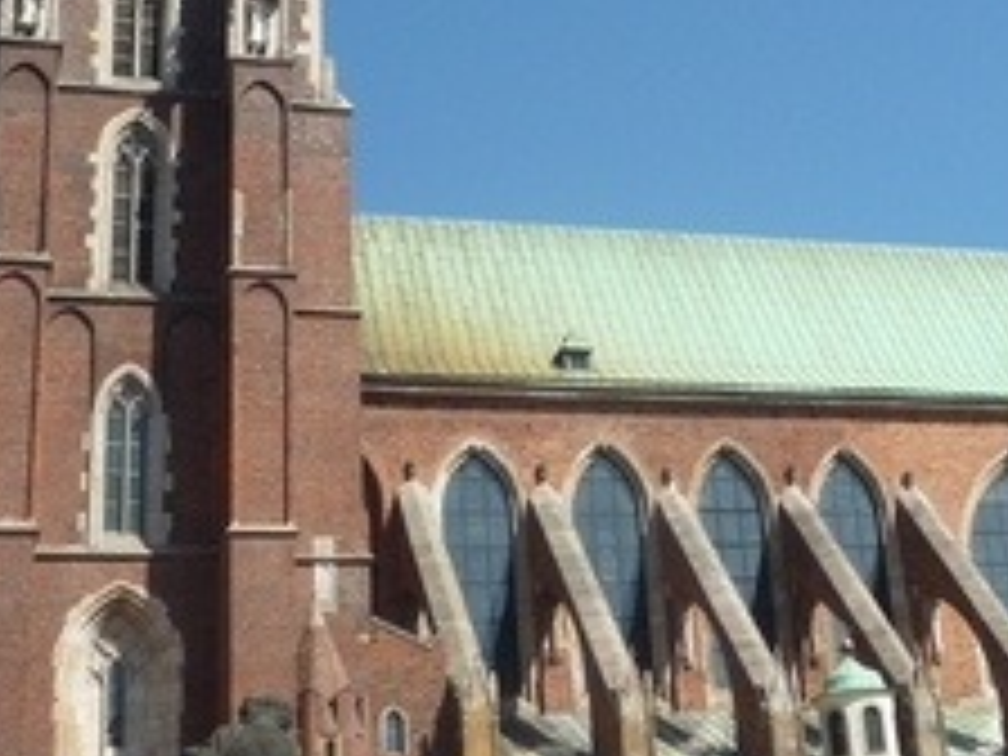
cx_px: 608
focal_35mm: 67
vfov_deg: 21.5
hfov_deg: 28.9
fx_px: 1951
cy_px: 104
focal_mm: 4.4
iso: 100
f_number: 4
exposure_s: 1/800
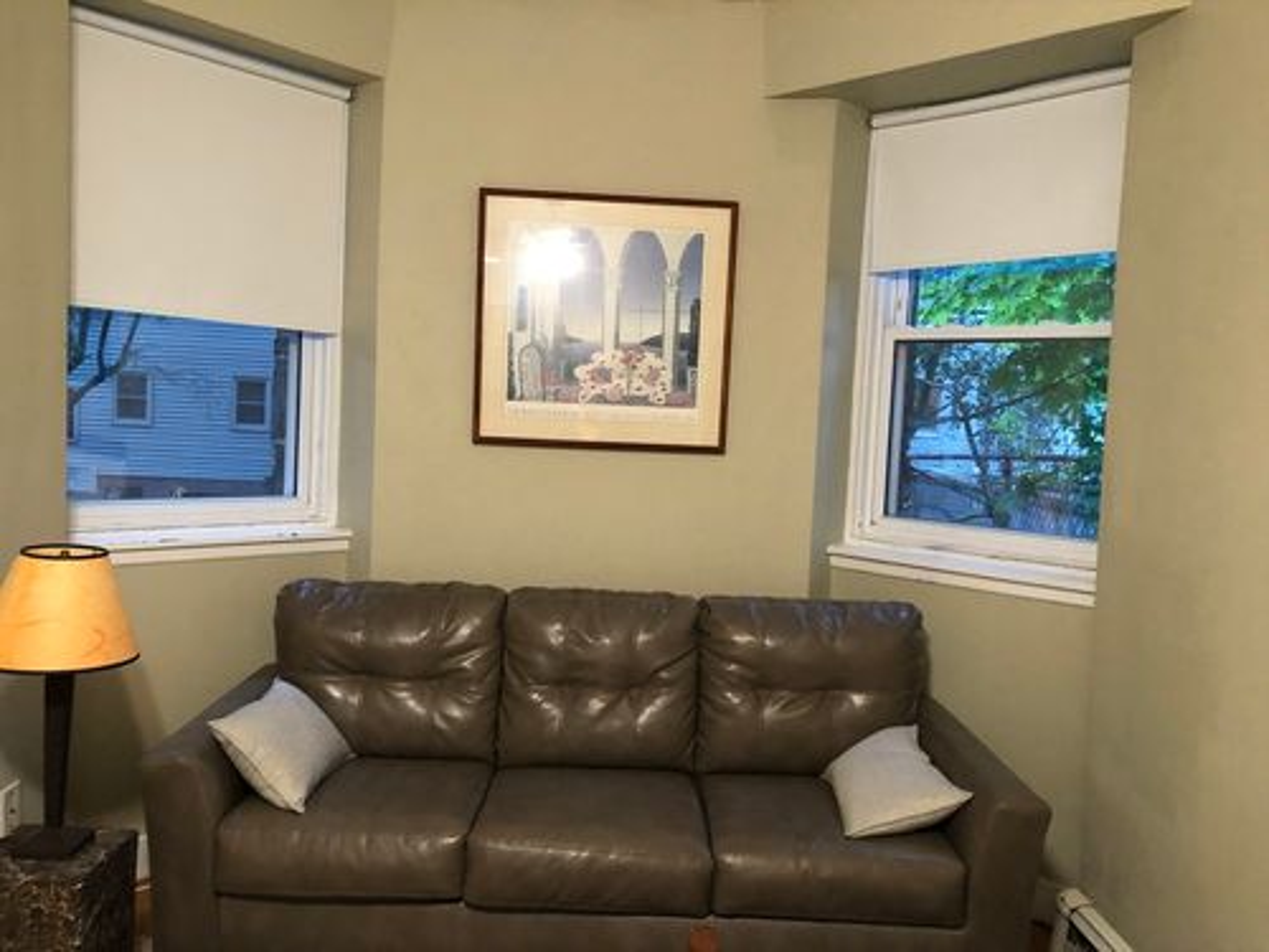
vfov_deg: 49.7
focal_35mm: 28
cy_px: 476
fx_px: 1026
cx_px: 634
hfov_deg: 63.4
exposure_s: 1/12
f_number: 1.8
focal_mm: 3.99
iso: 100
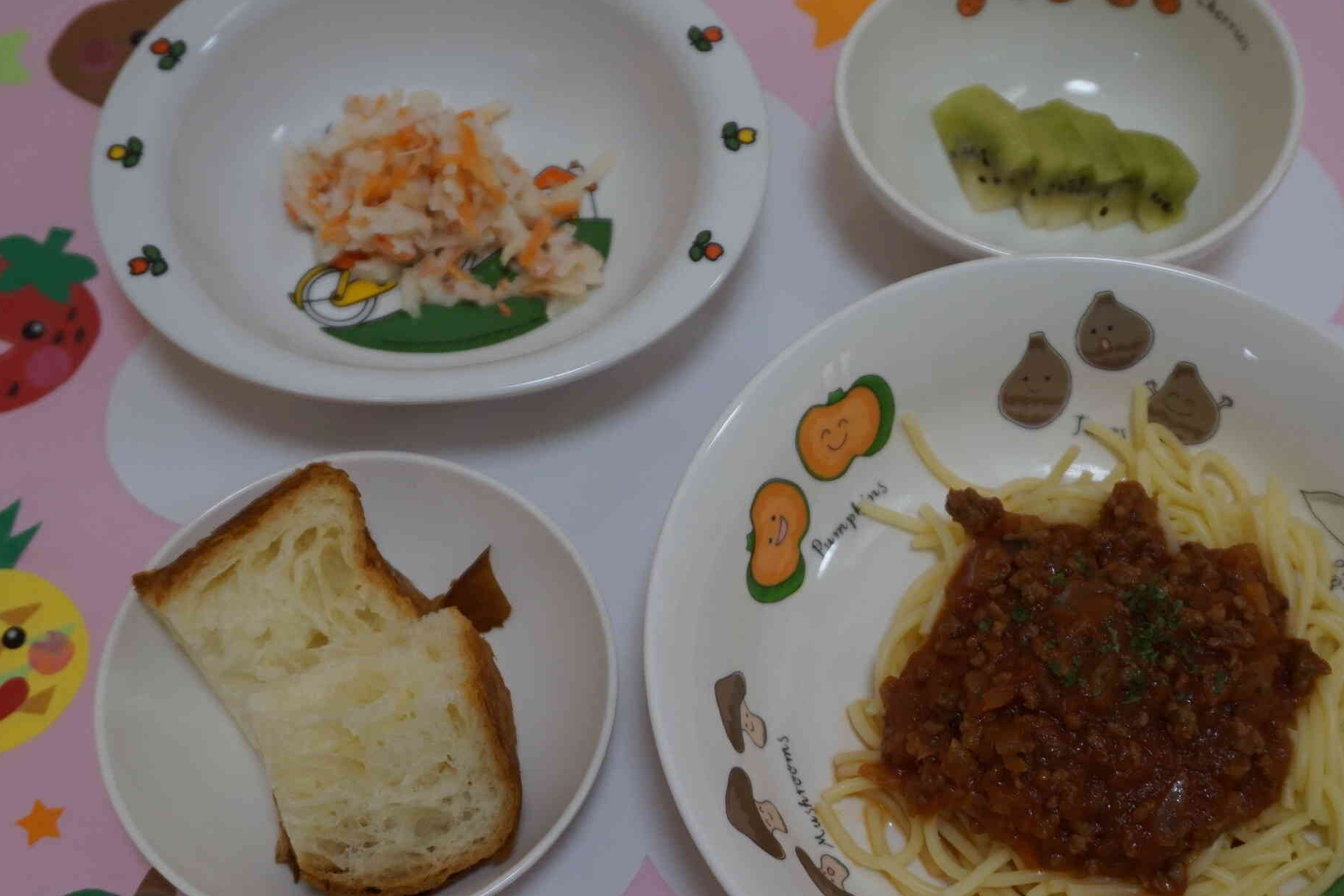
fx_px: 2081
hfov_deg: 35.7
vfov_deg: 24.3
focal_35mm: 56
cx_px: 797
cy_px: 512
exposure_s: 1/160
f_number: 4.5
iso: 500
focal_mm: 25
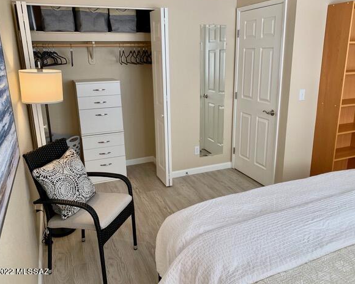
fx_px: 294
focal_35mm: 28
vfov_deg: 51.5
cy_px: 138
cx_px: 183
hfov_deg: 62.2
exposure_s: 1/60
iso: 50
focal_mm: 4.25
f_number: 1.8
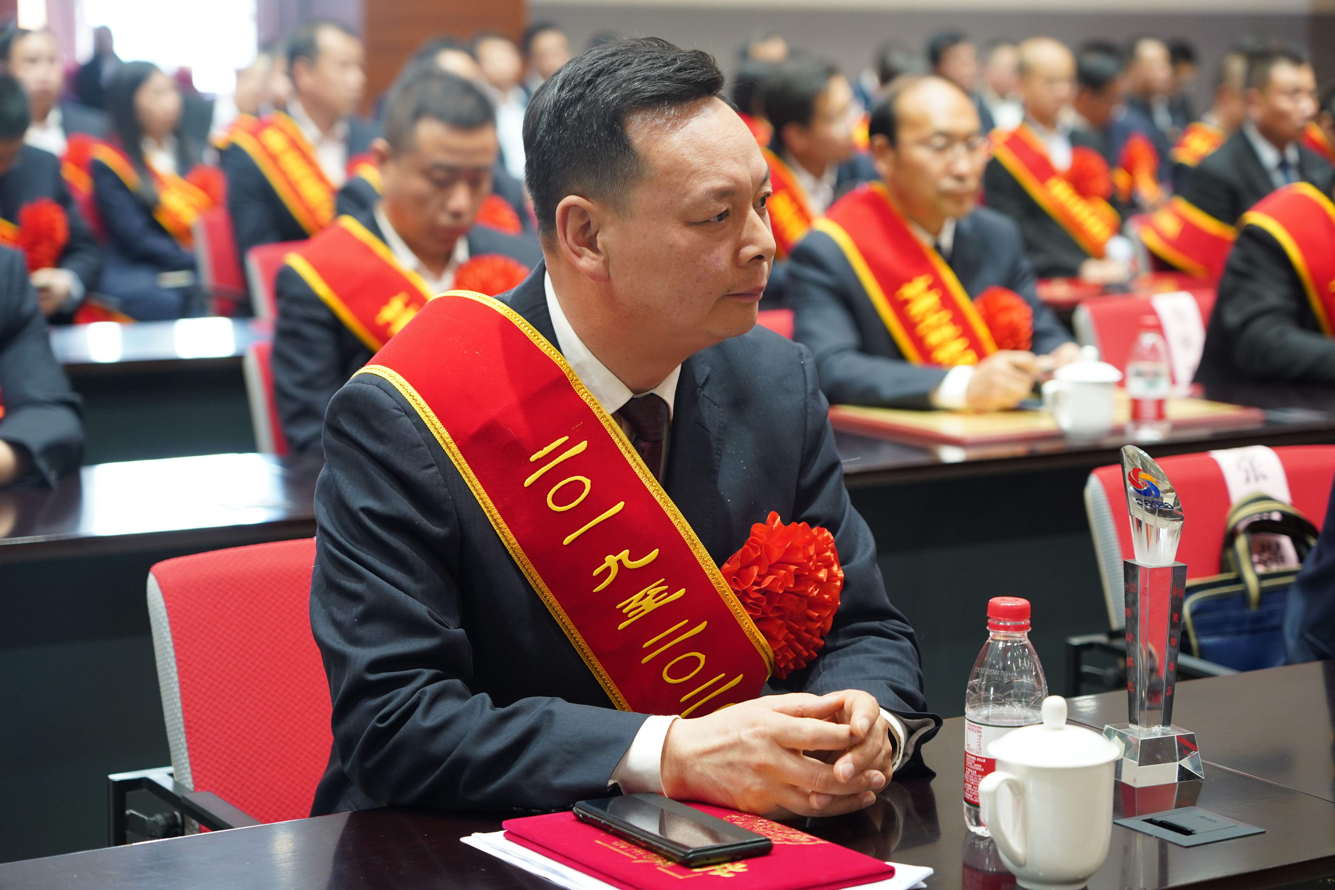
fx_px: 2781
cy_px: 445
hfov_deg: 27.0
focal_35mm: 75
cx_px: 668
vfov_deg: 18.2
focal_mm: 75
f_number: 4
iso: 1600
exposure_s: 1/80
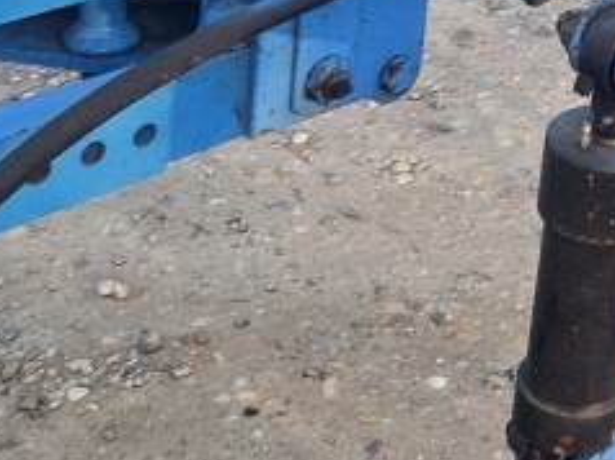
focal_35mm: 99
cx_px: 850
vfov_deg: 13.9
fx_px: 1757
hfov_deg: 18.2
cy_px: -243
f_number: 1.8
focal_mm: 5.4
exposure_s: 1/129
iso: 64
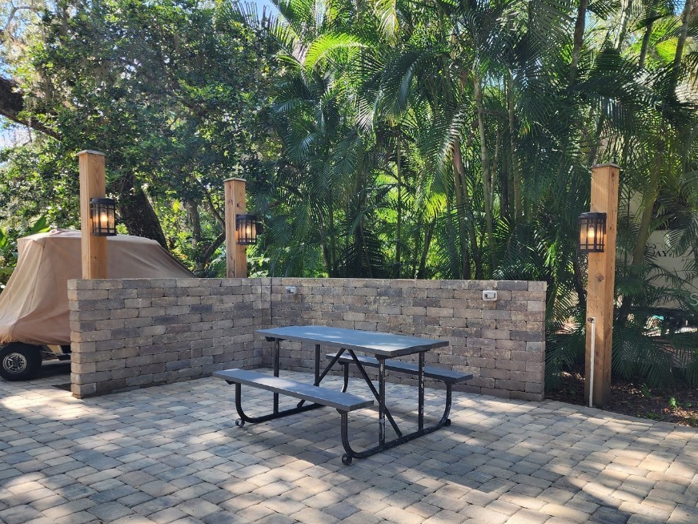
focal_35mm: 27
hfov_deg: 65.3
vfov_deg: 51.2
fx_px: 544
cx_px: 355
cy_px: 299
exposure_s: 1/180
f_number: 1.8
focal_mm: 6.4
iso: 20
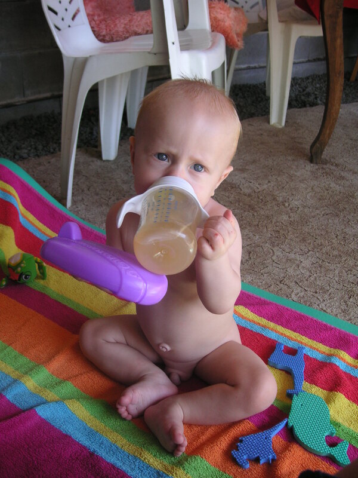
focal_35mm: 37
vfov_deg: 50.1
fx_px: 510
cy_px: 239
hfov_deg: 38.7
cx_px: 179
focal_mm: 6.1
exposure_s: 1/180
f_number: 2.8
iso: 50
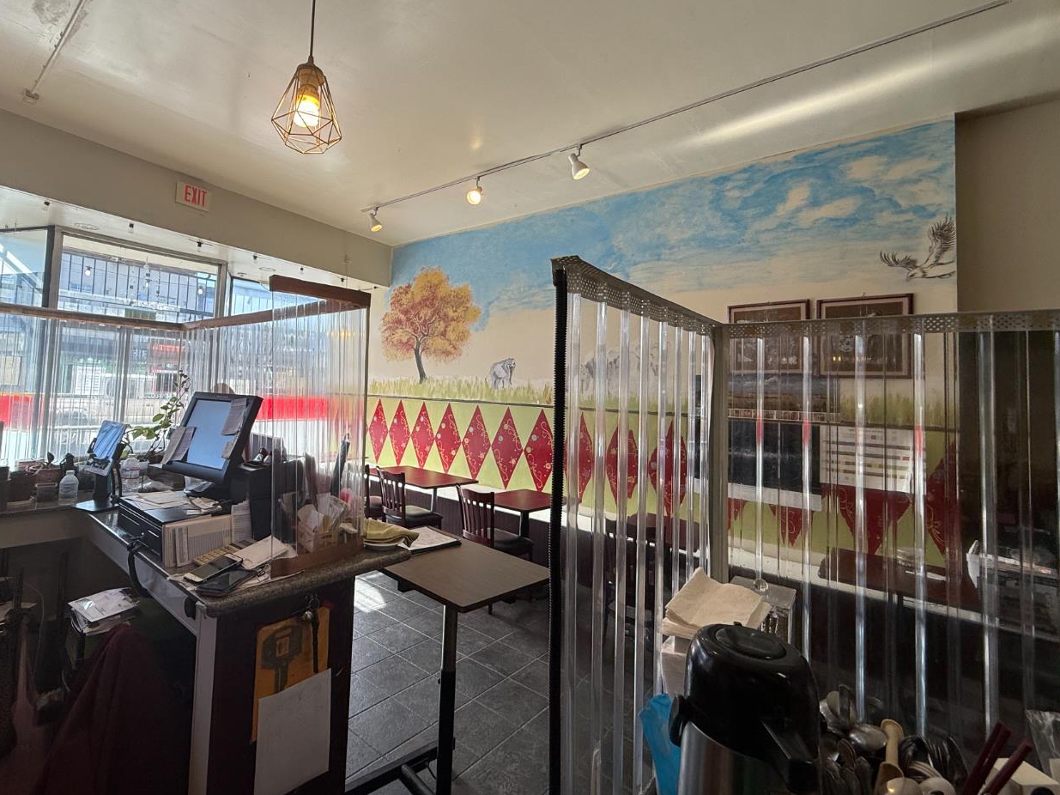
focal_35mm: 17
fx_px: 521
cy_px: 364
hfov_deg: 90.3
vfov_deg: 74.6
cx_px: 447
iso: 64
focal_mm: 2.22
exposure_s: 1/217
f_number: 2.2
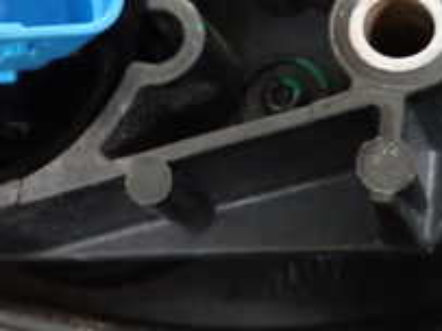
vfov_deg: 19.2
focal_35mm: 74
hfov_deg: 25.0
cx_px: -9
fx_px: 944
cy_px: -15
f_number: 2
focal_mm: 4.5
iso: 1000
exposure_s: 1/100
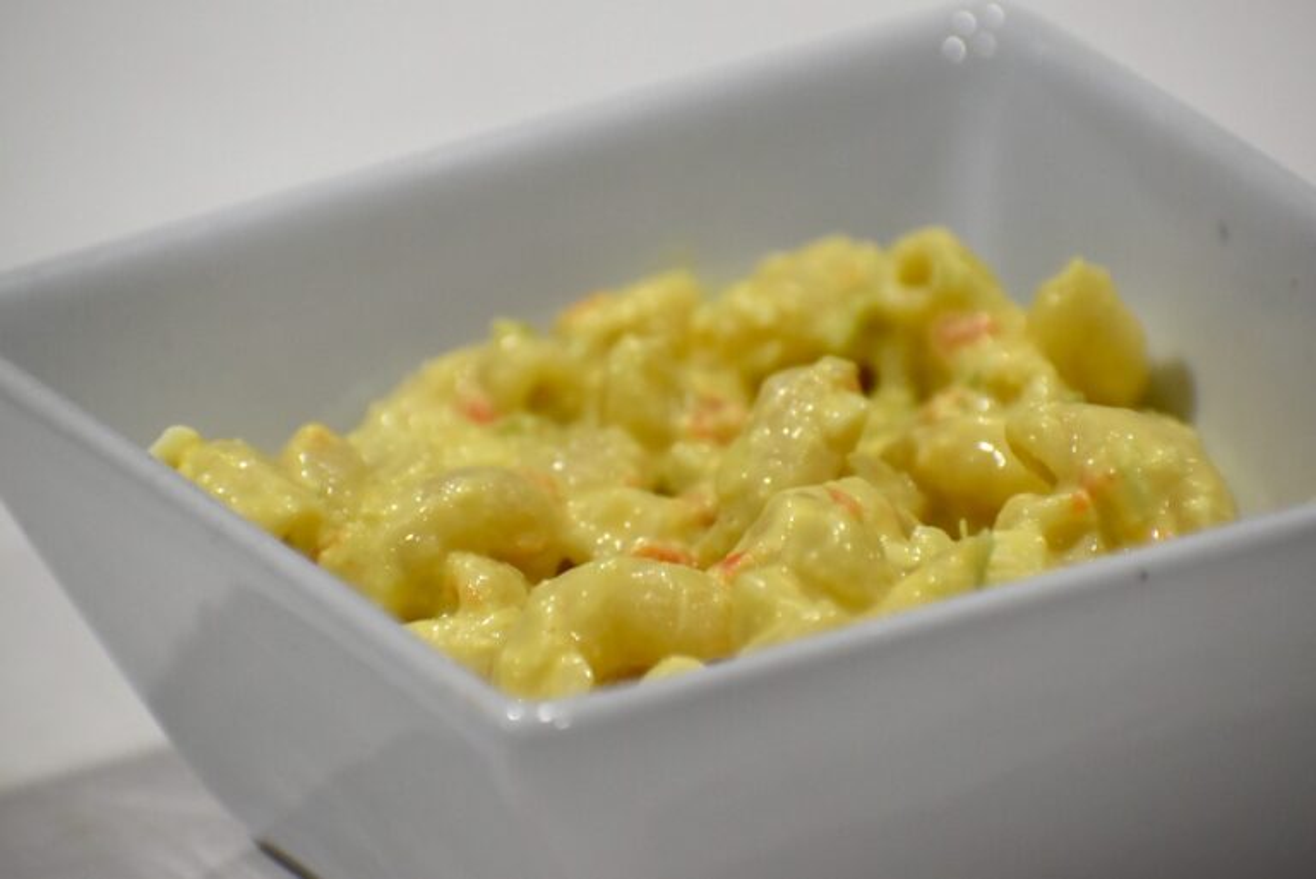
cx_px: 658
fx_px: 16459
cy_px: 440
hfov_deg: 4.6
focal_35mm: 450
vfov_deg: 3.1
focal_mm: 300
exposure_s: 1/500
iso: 1000
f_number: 6.3
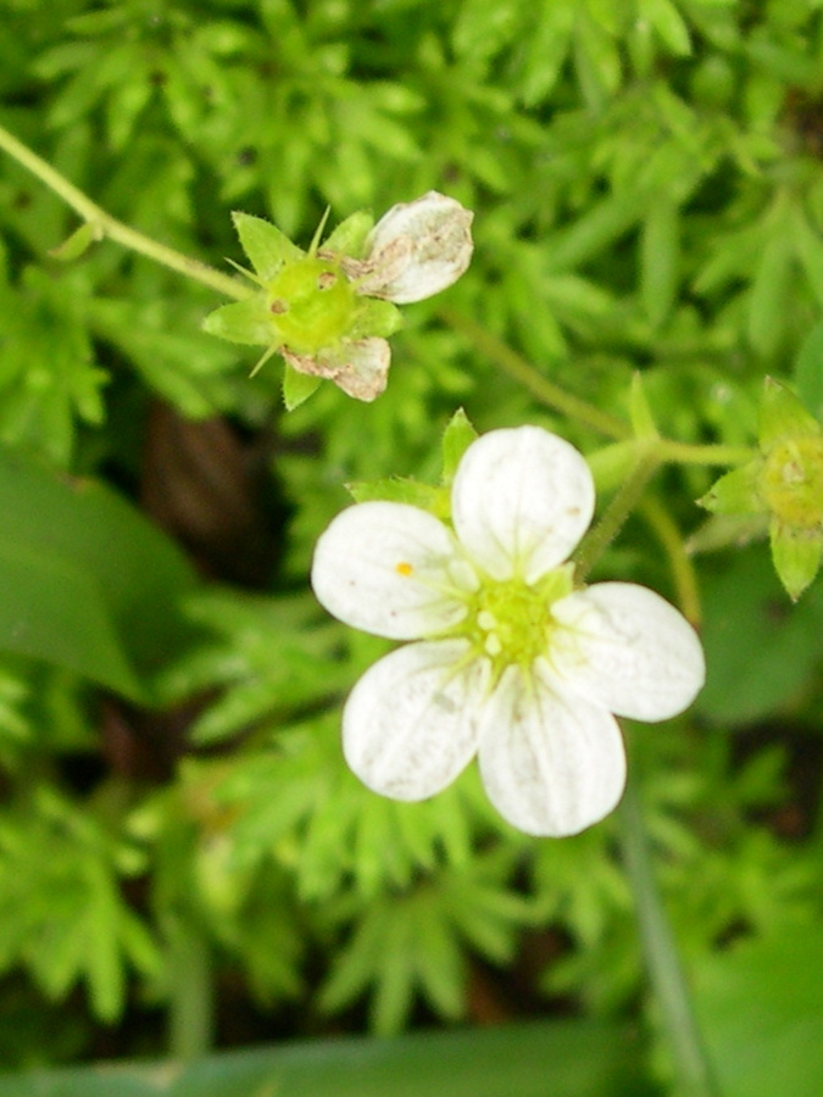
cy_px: 548
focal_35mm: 38
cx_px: 412
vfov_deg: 49.0
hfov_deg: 37.7
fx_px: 1205
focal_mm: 8
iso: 100
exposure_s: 1/136
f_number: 2.8
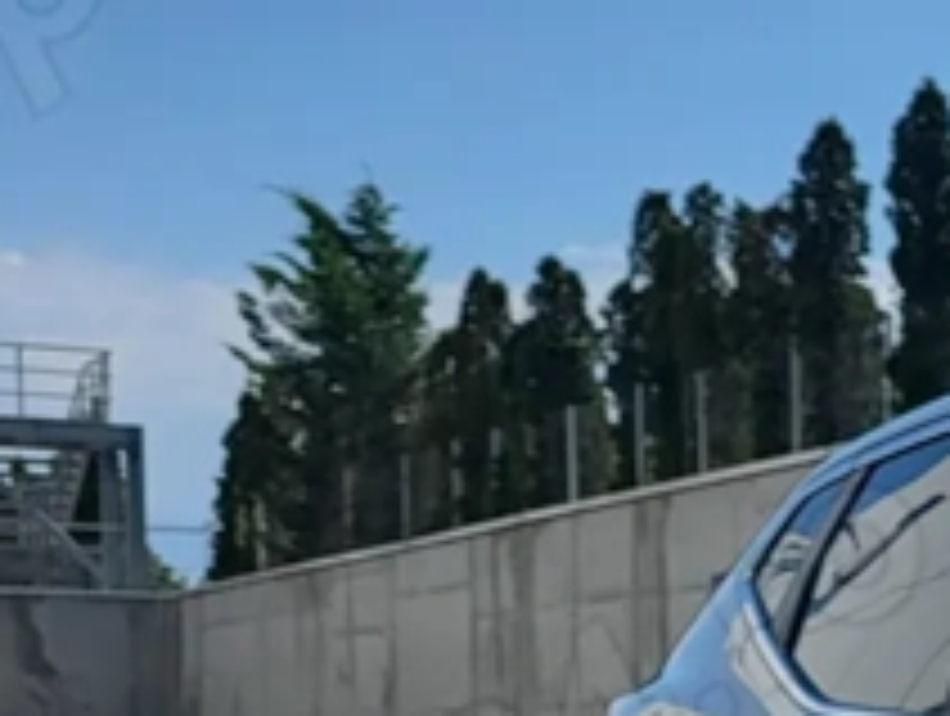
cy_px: 923
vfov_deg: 11.8
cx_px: 2017
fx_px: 3381
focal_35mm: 123
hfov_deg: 13.3
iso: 40
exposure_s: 1/2905
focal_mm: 5.4
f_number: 1.8
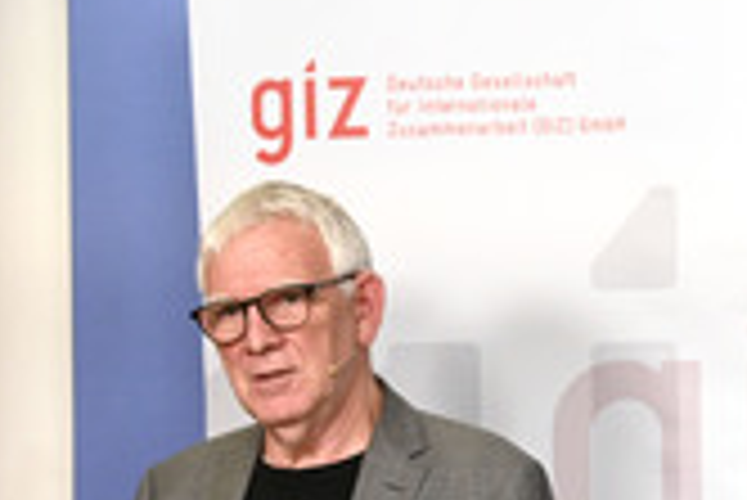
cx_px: 776
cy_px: 604
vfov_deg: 4.8
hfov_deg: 7.2
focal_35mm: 285
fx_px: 5919
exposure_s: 1/800
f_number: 5.6
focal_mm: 105
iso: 4000
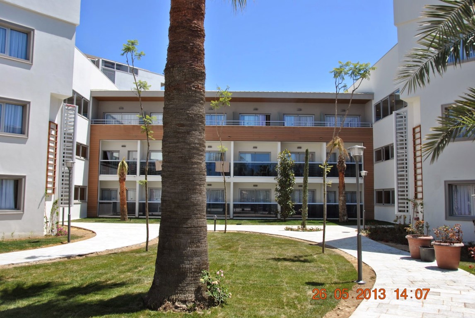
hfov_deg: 61.9
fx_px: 396
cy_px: 159
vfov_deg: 43.7
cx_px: 238
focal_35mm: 30
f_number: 8
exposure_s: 1/250
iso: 100
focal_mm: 20
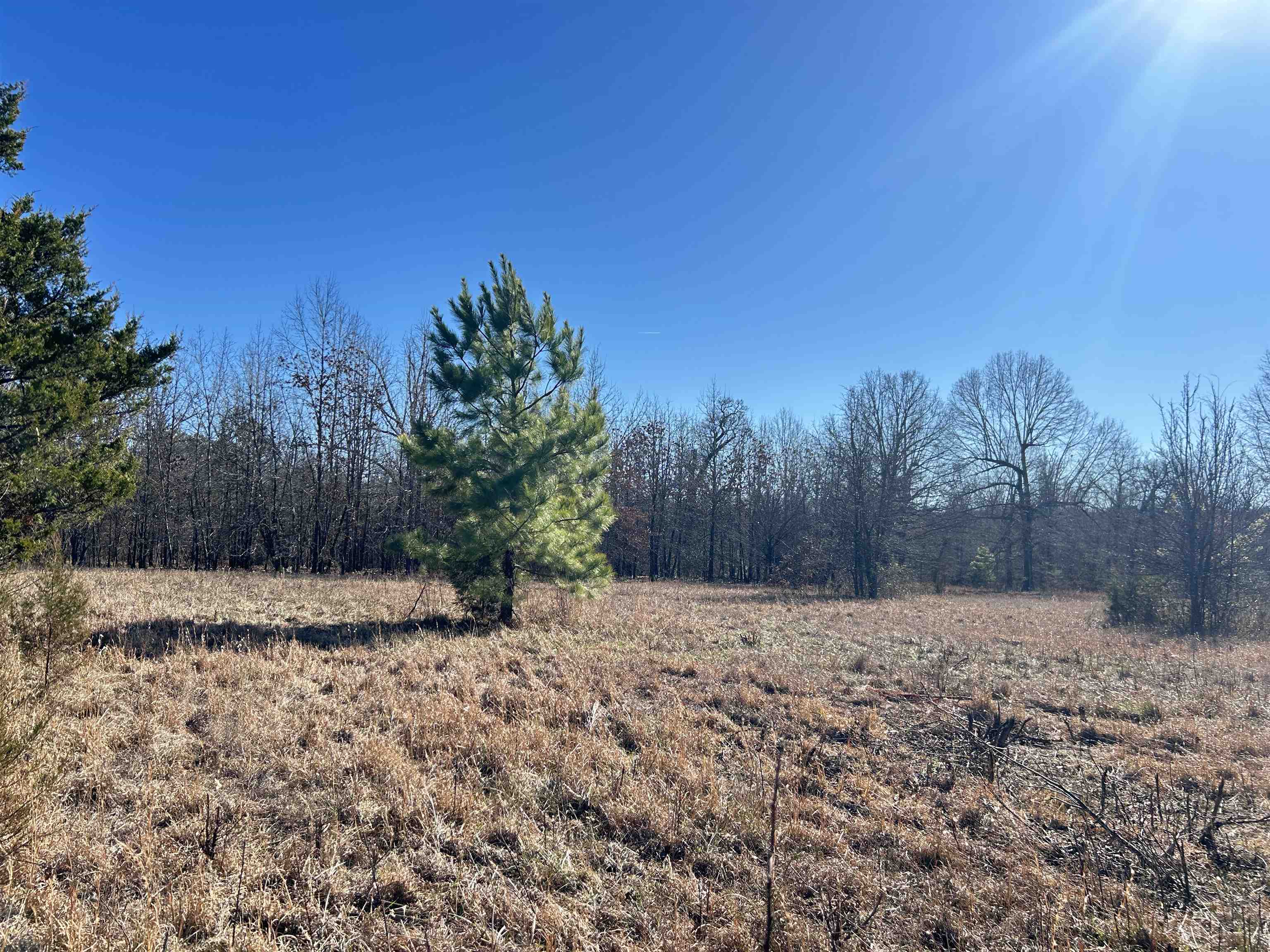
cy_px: 476
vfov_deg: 53.1
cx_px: 635
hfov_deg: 67.3
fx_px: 954
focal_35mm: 26
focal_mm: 5.7
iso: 50
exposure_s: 1/2123
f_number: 1.5
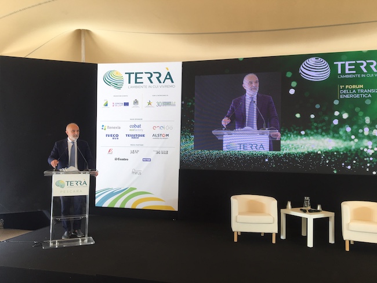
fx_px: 316
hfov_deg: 61.6
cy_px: 142
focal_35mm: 29
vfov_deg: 48.3
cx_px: 188
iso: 40
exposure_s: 1/100
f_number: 2.2
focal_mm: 4.15
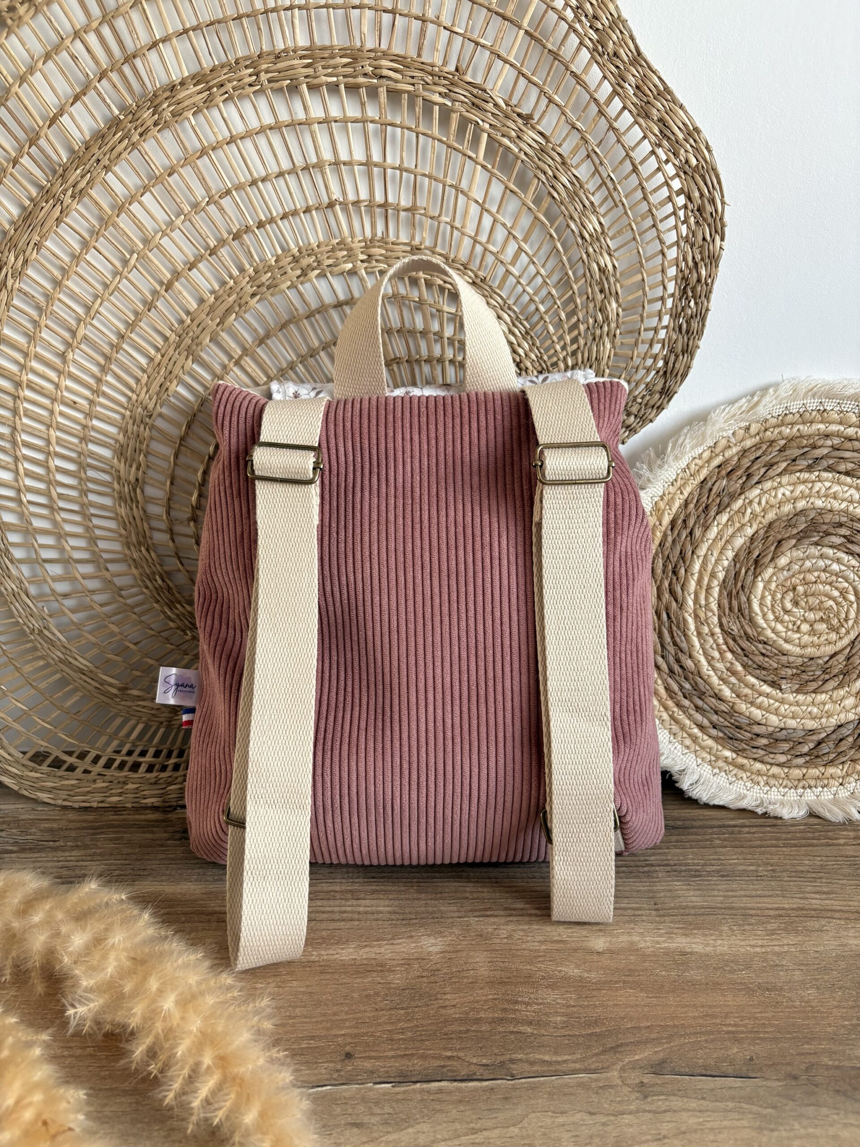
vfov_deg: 67.3
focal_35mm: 26
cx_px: 430
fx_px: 861
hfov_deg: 53.1
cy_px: 574
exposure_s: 1/60
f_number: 1.6
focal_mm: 5.96
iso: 160
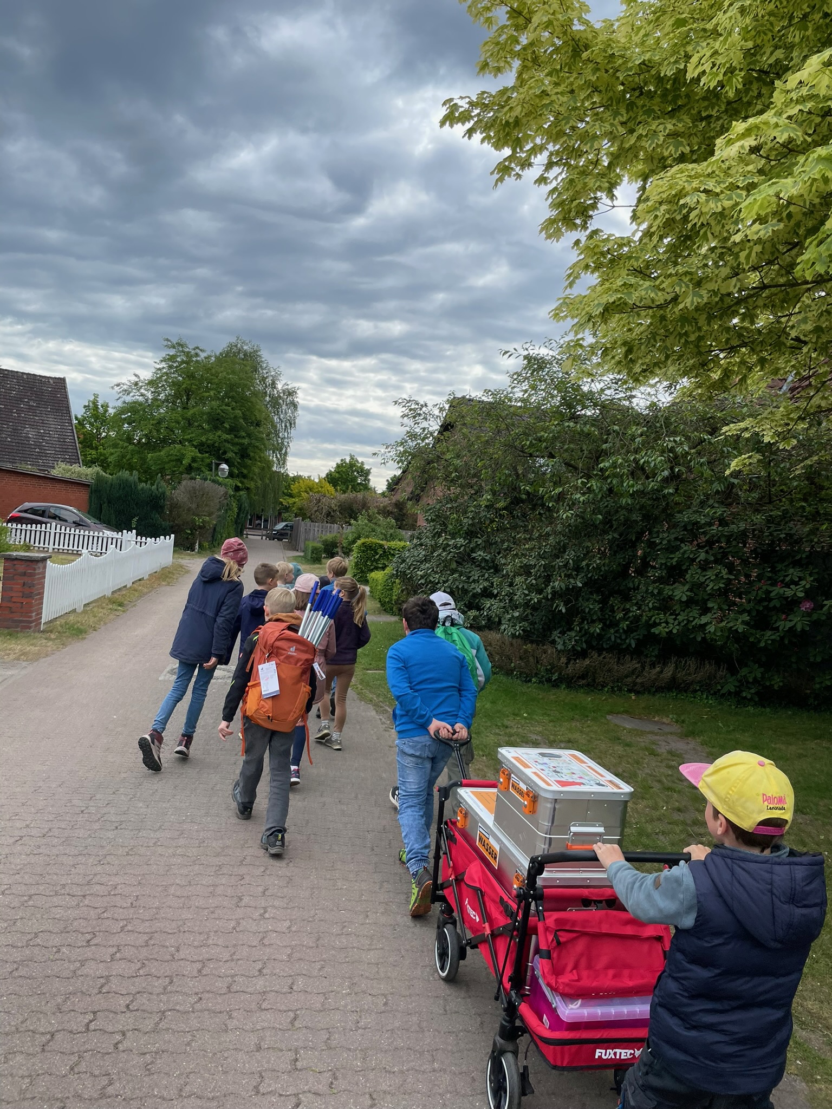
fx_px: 833
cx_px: 416
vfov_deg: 67.3
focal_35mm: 26
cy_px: 554
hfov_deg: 53.1
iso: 32
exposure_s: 1/1473
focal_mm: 4.2
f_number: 1.6
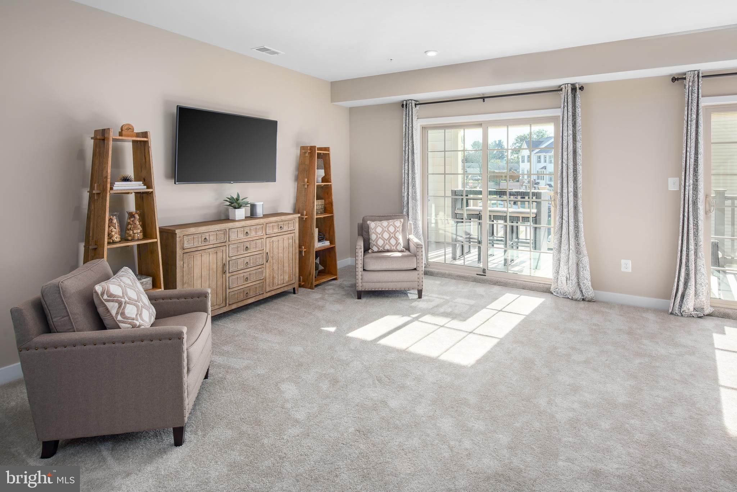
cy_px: 246
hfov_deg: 86.9
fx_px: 389
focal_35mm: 19
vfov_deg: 64.6
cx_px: 368
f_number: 9
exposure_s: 1/250
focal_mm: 19
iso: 200
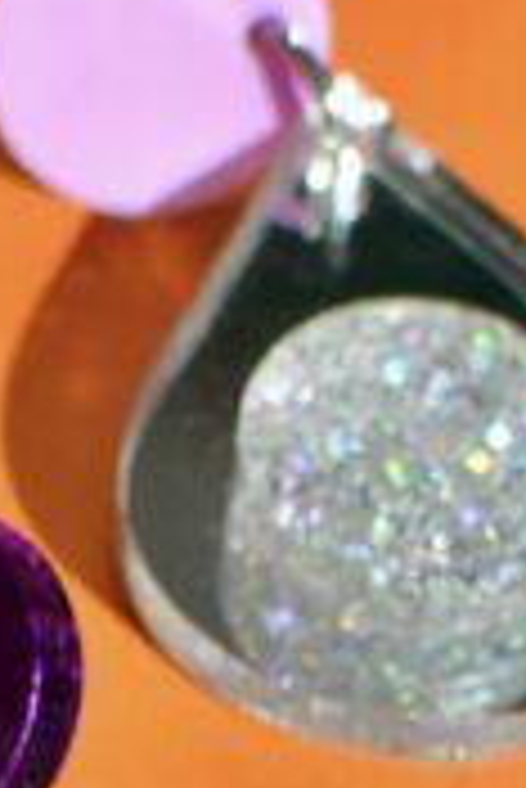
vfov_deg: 6.6
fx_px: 6321
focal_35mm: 289
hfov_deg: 4.7
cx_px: -252
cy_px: 2092
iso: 320
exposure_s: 1/1250
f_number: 5.6
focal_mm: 35
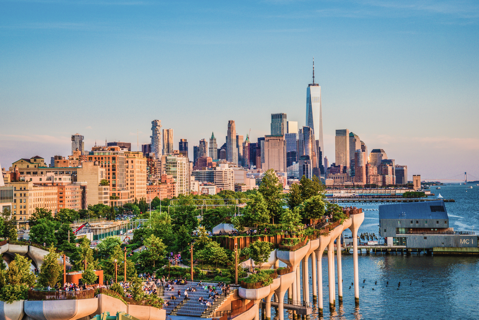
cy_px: 160
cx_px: 240
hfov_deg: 33.4
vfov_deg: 22.6
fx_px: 798
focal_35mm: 60
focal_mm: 40
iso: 200
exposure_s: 1/40
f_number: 9
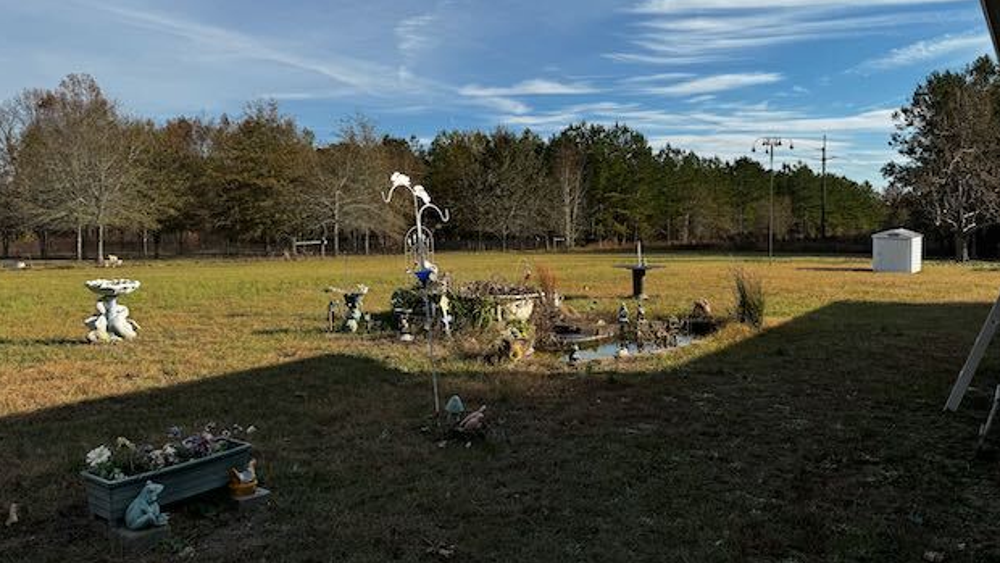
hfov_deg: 69.8
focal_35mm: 27
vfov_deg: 42.7
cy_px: 229
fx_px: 716
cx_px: 510
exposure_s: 1/4608
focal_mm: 6.76
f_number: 1.78
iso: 80
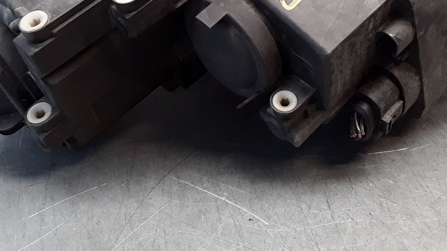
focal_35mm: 46
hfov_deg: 44.6
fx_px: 545
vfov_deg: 24.8
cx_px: 235
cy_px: 4
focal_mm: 2.91
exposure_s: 1/50
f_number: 1.9
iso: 50
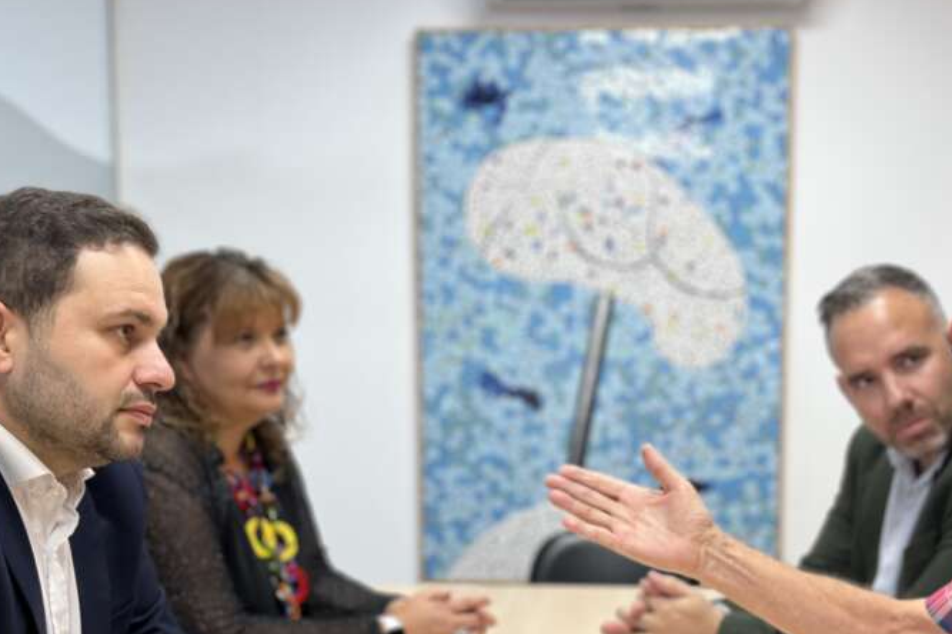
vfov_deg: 30.4
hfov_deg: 45.3
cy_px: 506
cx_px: 557
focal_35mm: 43
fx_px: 1136
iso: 125
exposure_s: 1/100
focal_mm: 5.1
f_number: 1.6
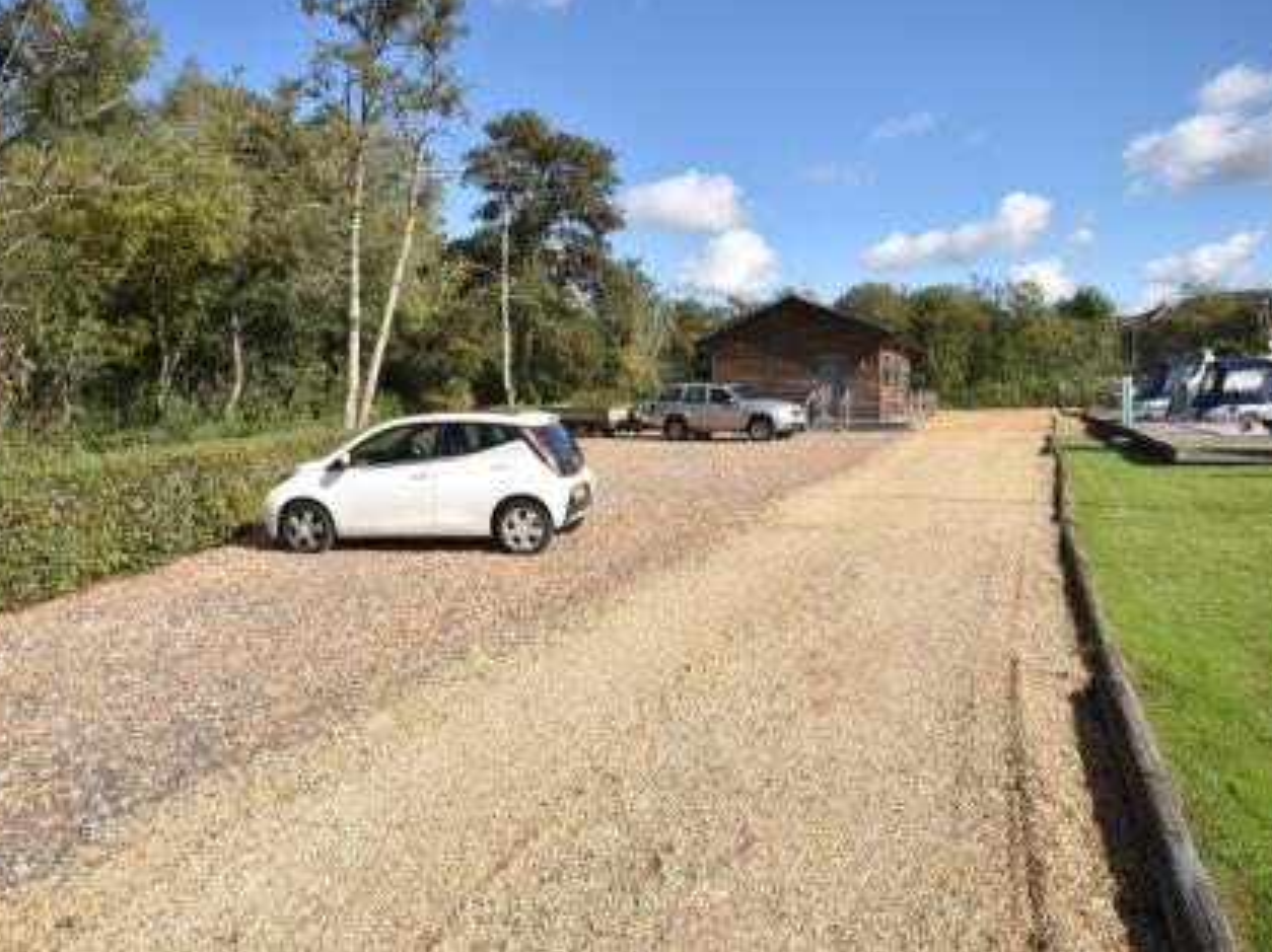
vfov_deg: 58.8
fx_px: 845
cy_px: 473
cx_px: 630
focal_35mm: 23
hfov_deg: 74.0
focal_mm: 14
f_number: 9
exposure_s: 1/320
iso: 200
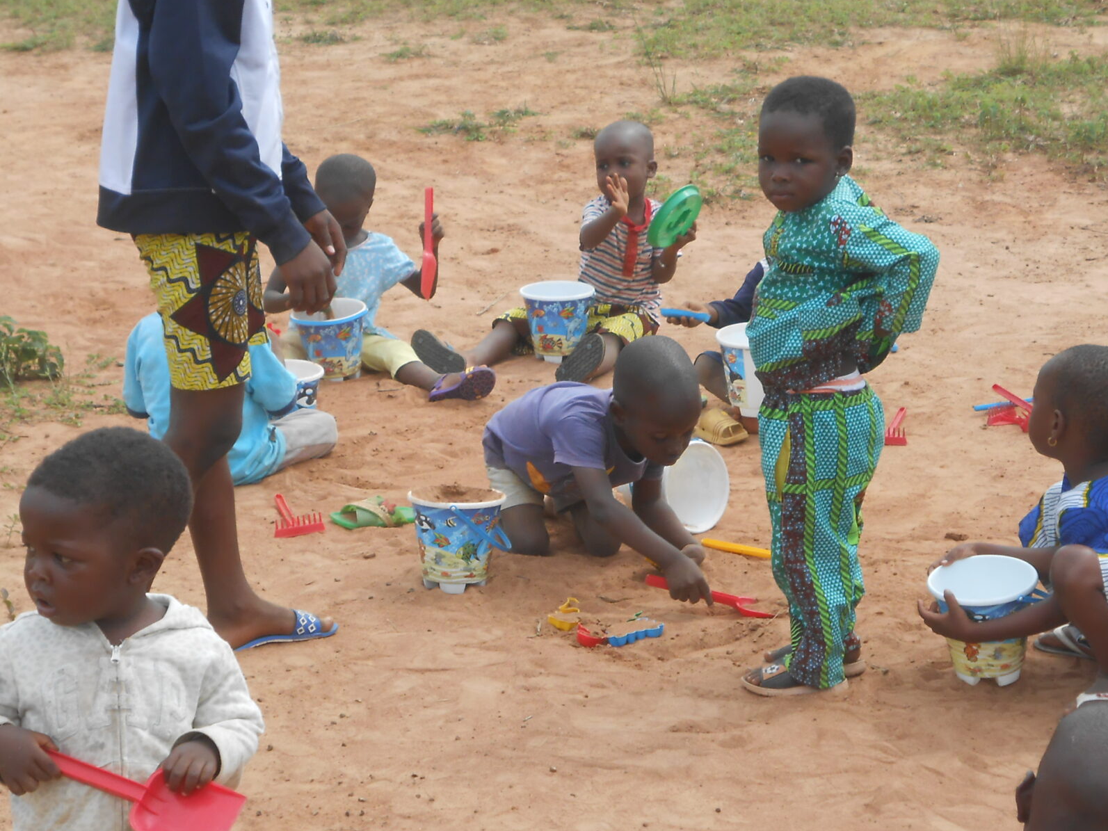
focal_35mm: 90
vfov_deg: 16.4
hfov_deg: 21.8
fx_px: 2881
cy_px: 403
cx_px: 590
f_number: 5.2
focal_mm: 10
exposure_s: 1/250
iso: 80
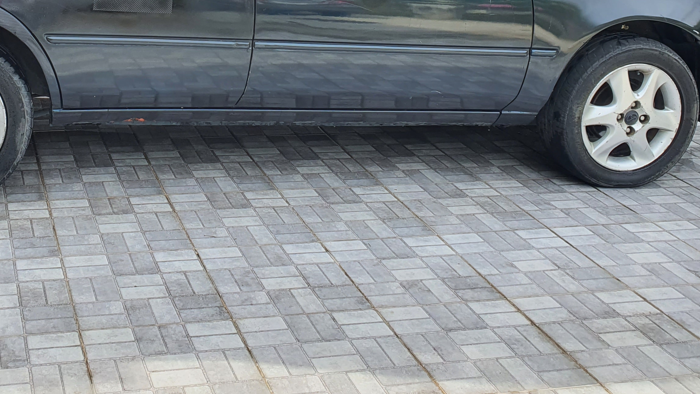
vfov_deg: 22.3
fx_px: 928
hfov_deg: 40.4
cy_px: -63
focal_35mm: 50
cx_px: 195
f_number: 2.4
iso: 50
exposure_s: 1/407
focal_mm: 4.3
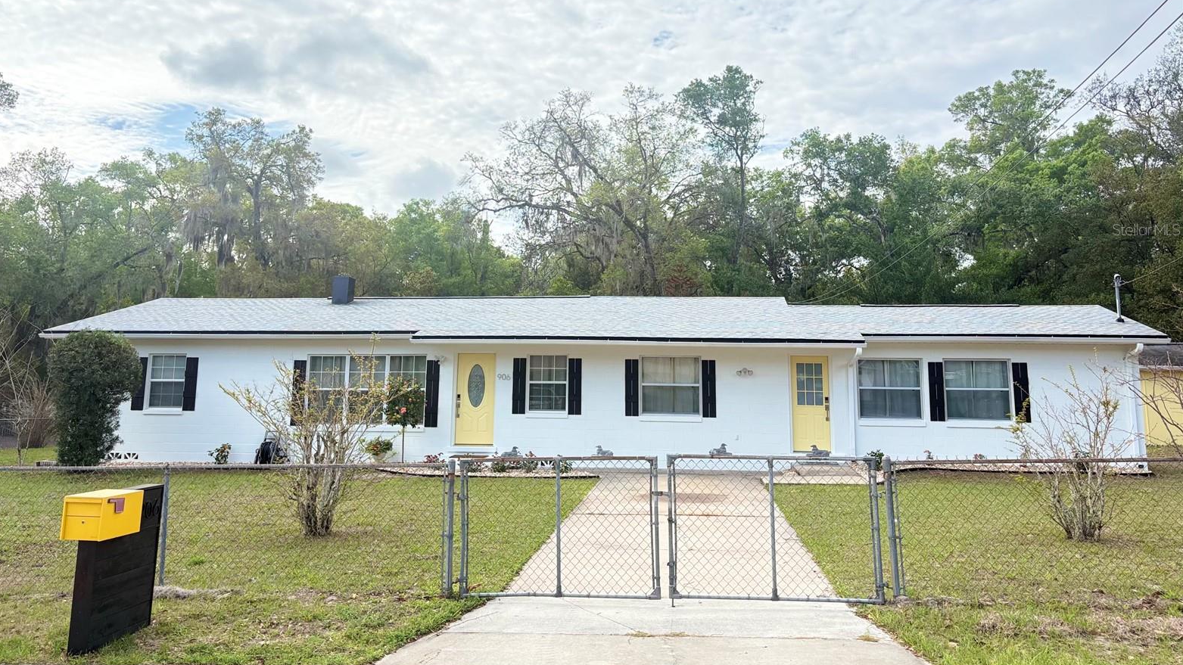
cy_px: 229
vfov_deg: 39.8
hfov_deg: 66.1
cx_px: 578
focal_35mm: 29
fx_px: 910
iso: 64
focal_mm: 5.96
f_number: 1.6
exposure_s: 1/1550
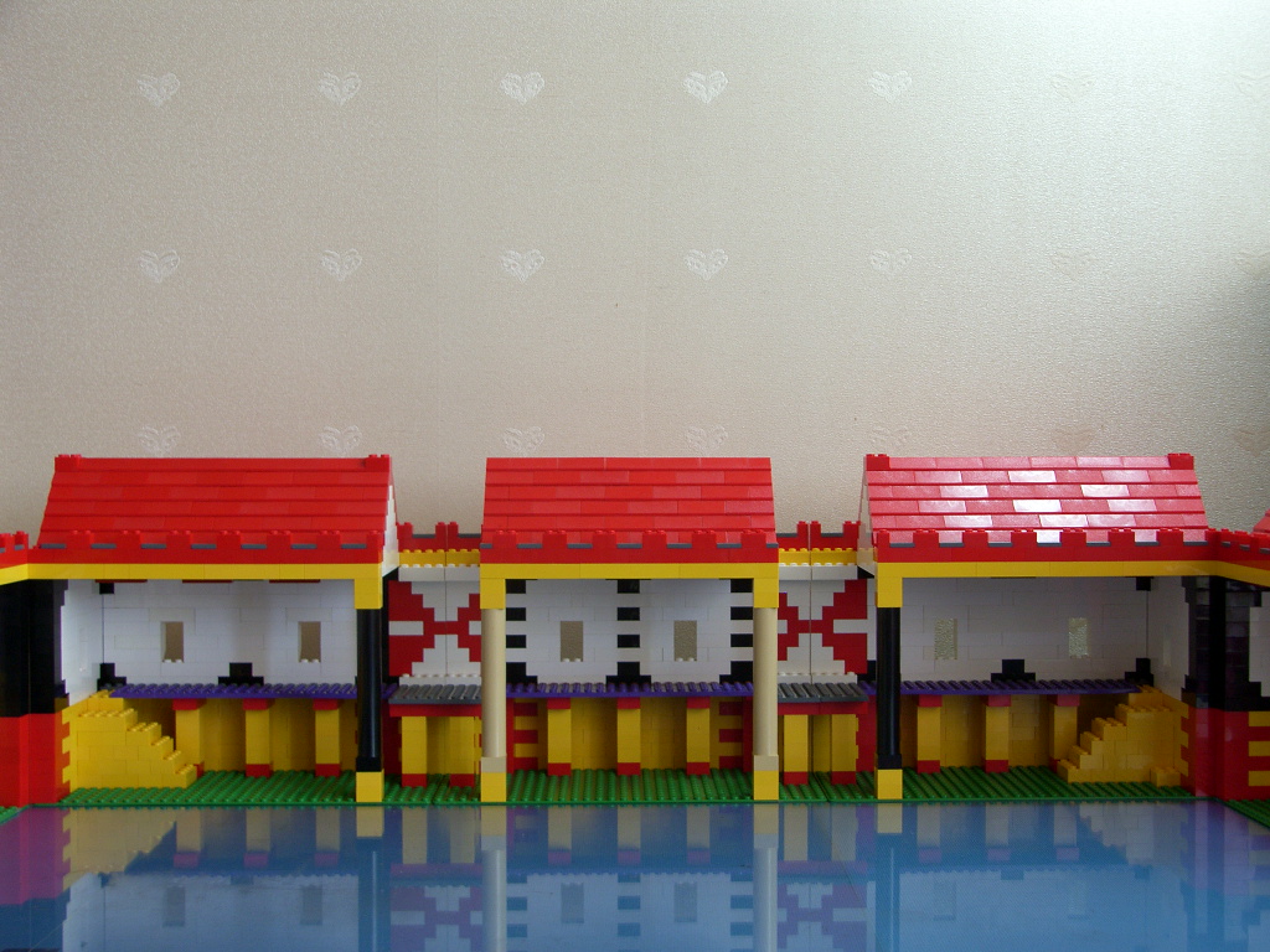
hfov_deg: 38.2
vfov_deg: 29.1
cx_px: 635
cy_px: 476
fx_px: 1834
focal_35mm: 50
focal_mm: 12.9
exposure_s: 1/25
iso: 100
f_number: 2.5
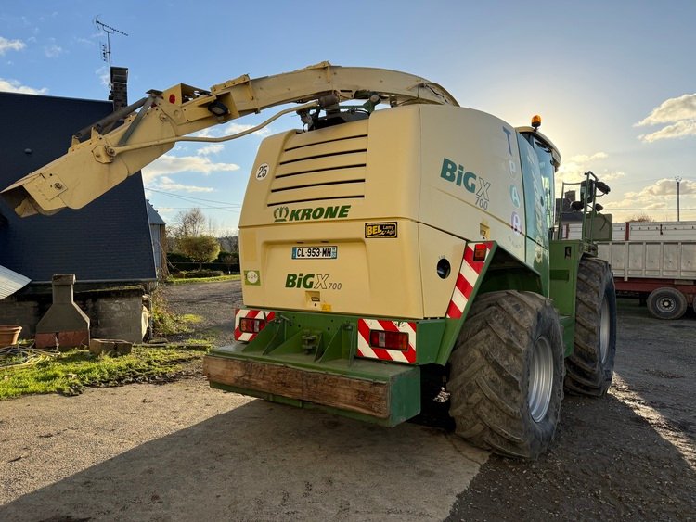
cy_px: 261
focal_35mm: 24
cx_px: 348
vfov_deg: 56.8
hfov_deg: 71.6
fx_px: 483
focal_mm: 6.76
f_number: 1.78
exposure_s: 1/3953
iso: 100
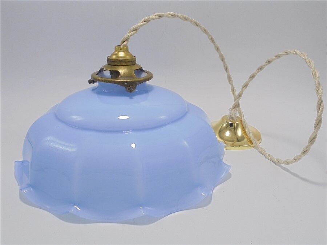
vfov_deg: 41.8
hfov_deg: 54.0
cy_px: 122
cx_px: 164
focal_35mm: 34
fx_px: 321
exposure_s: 1/80
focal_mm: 6.1
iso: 100
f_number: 4
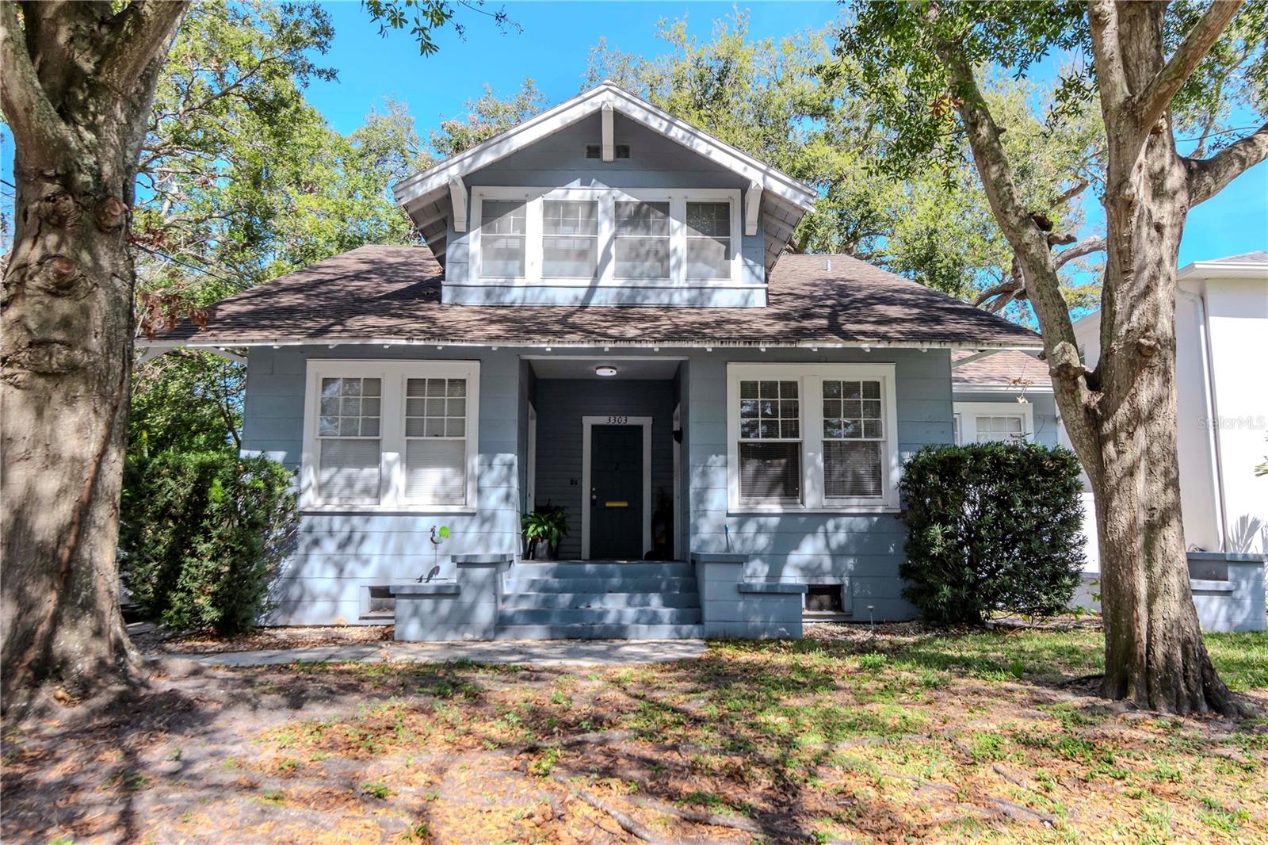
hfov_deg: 73.8
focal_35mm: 24
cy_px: 422
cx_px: 634
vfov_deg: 53.1
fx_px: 845
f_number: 9
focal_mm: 16
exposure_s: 1/500
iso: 640
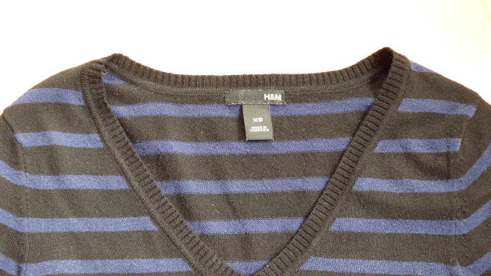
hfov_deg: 50.5
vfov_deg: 29.5
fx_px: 521
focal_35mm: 40
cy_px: 182
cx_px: 242
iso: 400
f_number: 3.7
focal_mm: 6.3
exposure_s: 1/25
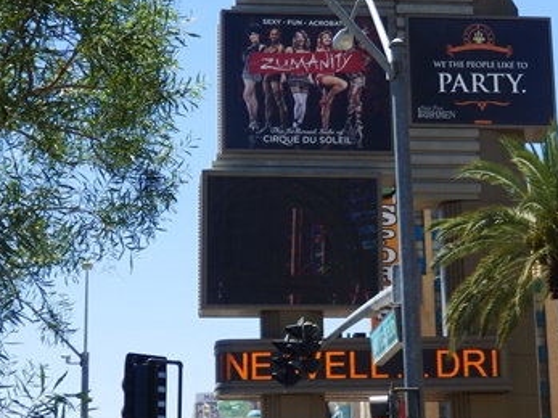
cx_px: 294
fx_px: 1337
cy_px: 207
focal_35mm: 83
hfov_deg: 23.6
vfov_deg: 17.8
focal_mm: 7.3
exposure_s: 1/640
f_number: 3.7
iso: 80
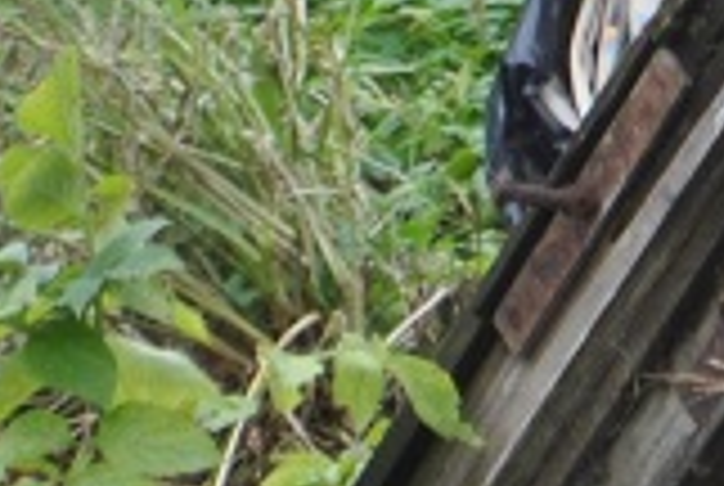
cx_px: 1506
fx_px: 10336
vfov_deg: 2.6
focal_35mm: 513
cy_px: -1069
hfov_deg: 4.0
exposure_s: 1/30
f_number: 5.3
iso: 220
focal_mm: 46
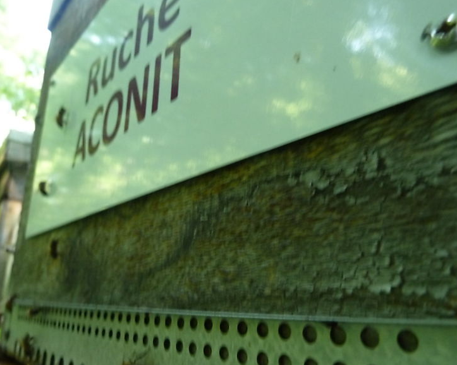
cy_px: 182
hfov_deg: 64.0
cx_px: 241
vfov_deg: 53.2
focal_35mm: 27
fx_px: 365
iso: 400
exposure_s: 1/25
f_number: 3.3
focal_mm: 4.1
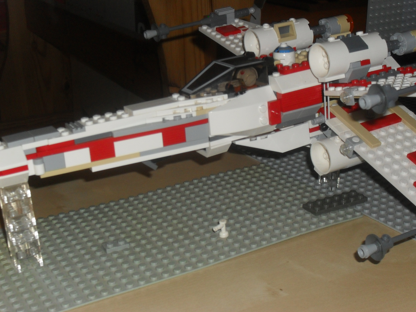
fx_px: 709
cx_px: 211
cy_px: 154
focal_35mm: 59
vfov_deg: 24.8
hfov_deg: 32.7
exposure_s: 1/60
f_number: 4.3
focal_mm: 10.1
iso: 200
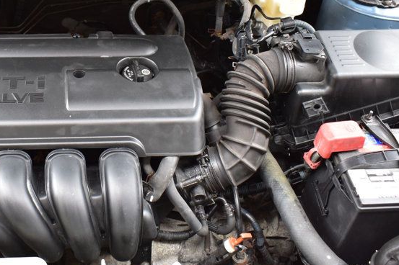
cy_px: 60
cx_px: 105
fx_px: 554
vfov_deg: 26.5
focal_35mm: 50
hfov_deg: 38.7
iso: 400
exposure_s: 1/20
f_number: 6.3
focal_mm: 18
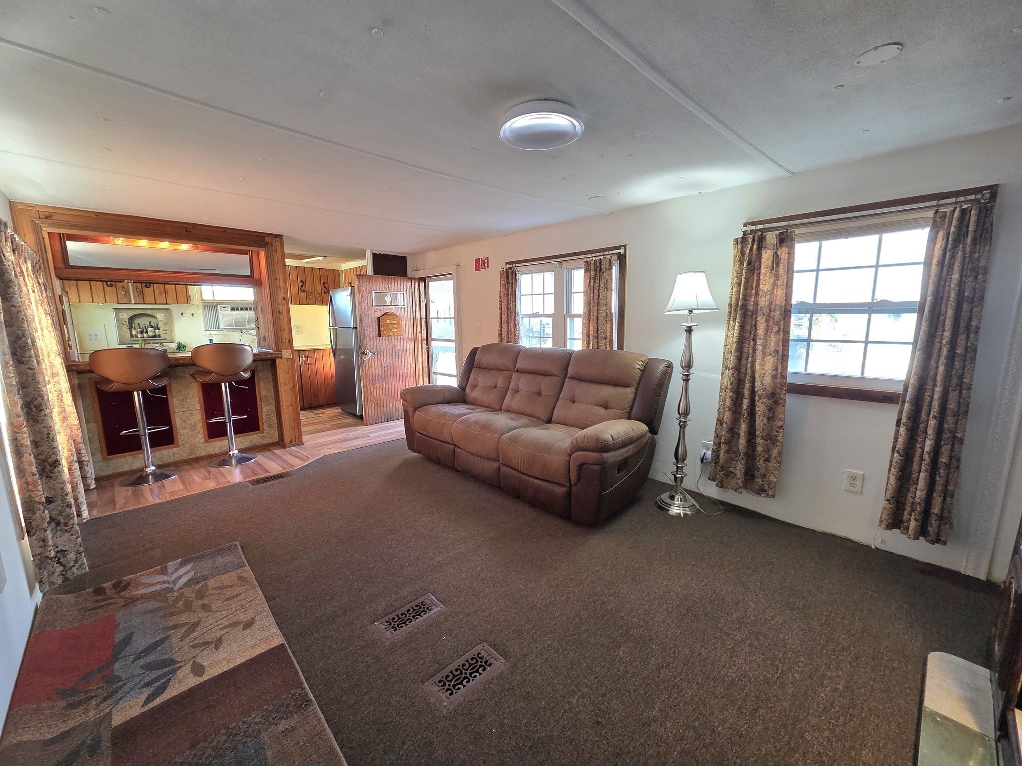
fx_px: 384
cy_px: 383
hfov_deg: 106.2
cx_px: 511
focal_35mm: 13
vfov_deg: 89.9
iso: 320
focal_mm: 2.2
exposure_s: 1/60.2
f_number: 2.2
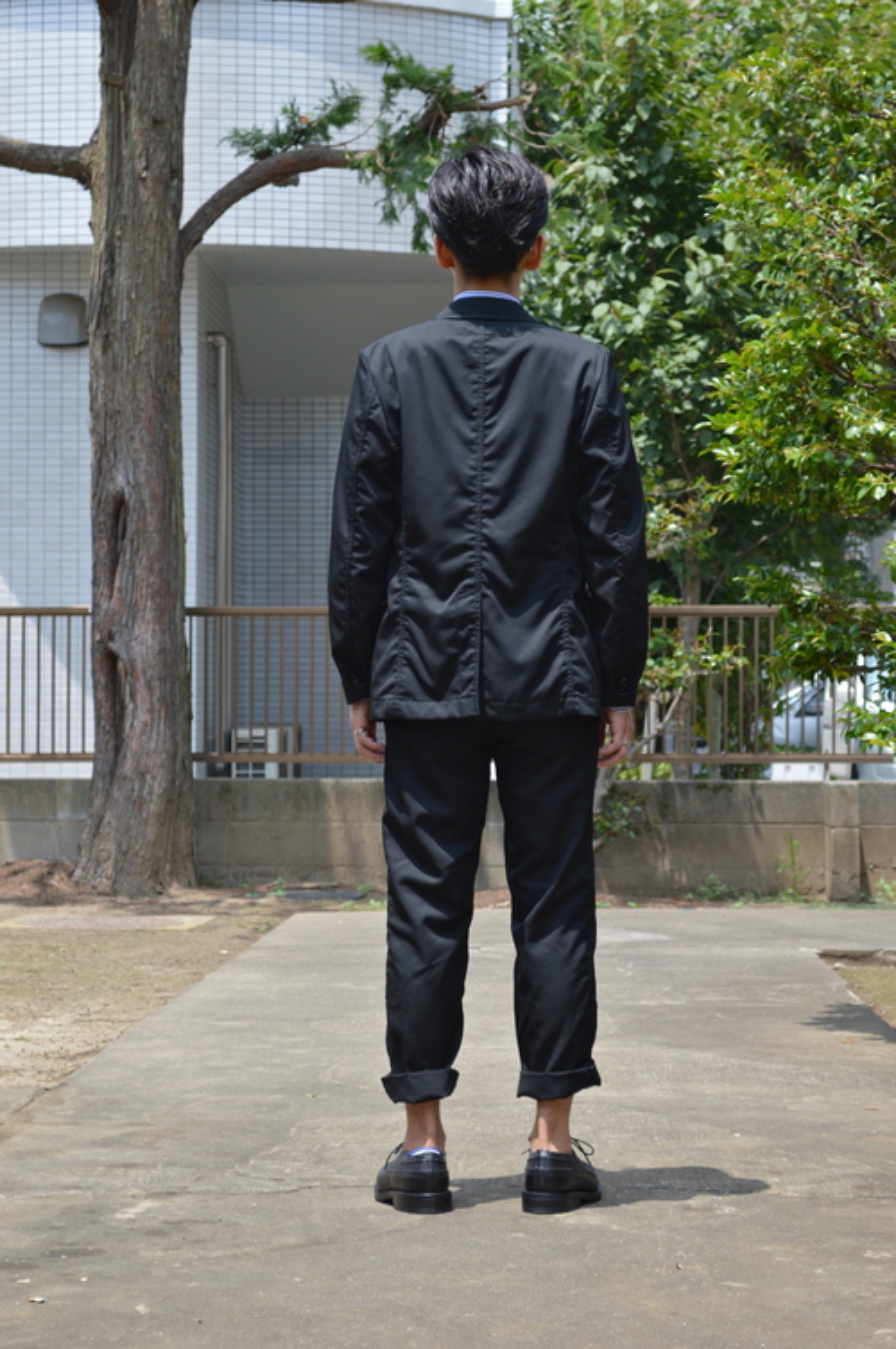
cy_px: 674
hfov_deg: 16.5
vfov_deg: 24.6
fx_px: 3085
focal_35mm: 82
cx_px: 448
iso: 100
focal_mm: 55
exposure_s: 1/160
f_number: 6.3
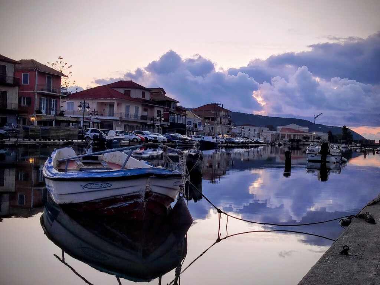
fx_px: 527
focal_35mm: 48
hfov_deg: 39.7
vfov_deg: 30.3
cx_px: 190
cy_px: 142
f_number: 1.7
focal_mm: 5.31
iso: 50
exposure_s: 1/112
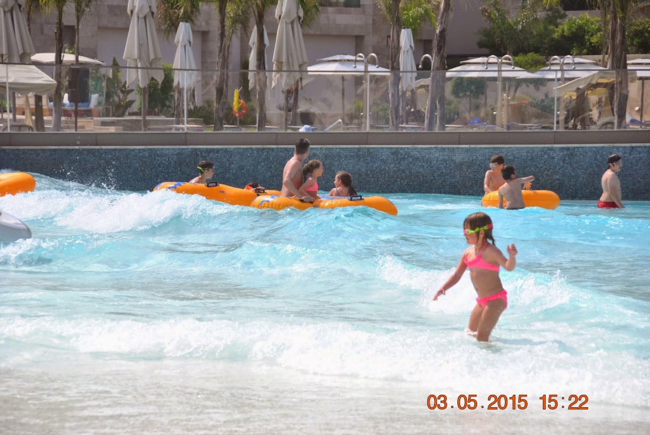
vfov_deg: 8.7
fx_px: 2847
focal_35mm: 158
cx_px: 325
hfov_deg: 13.0
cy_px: 218
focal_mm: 105
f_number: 5.6
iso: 100
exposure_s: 1/640
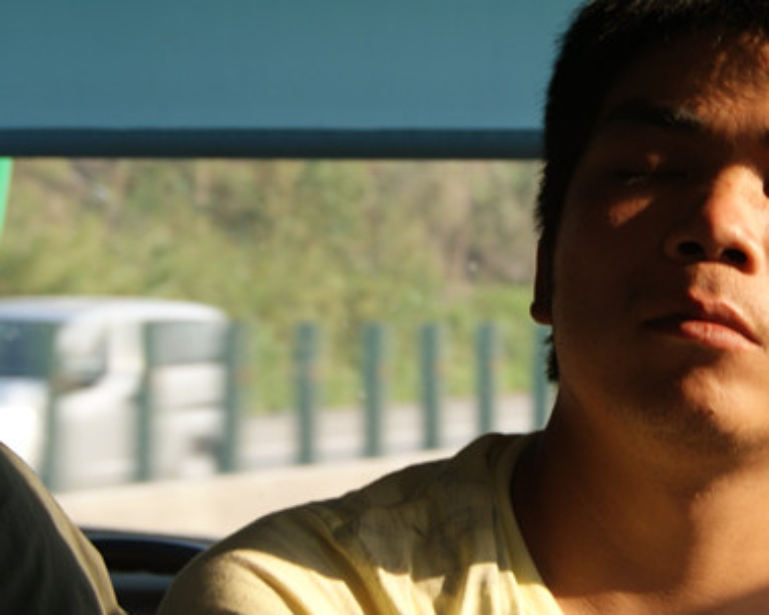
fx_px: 3049
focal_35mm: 134
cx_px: 710
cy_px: 234
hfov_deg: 14.2
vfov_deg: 11.5
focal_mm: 45
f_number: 5.6
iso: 100
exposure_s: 1/80
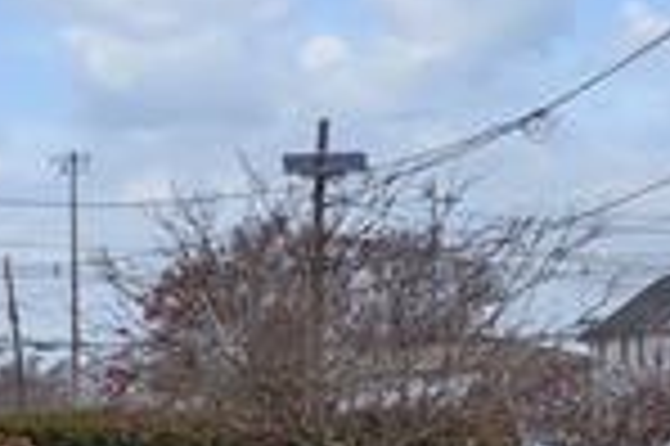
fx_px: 2045
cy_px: 565
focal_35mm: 110
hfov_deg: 13.6
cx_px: -935
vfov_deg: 12.1
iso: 100
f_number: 8
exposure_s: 1/125
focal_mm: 16
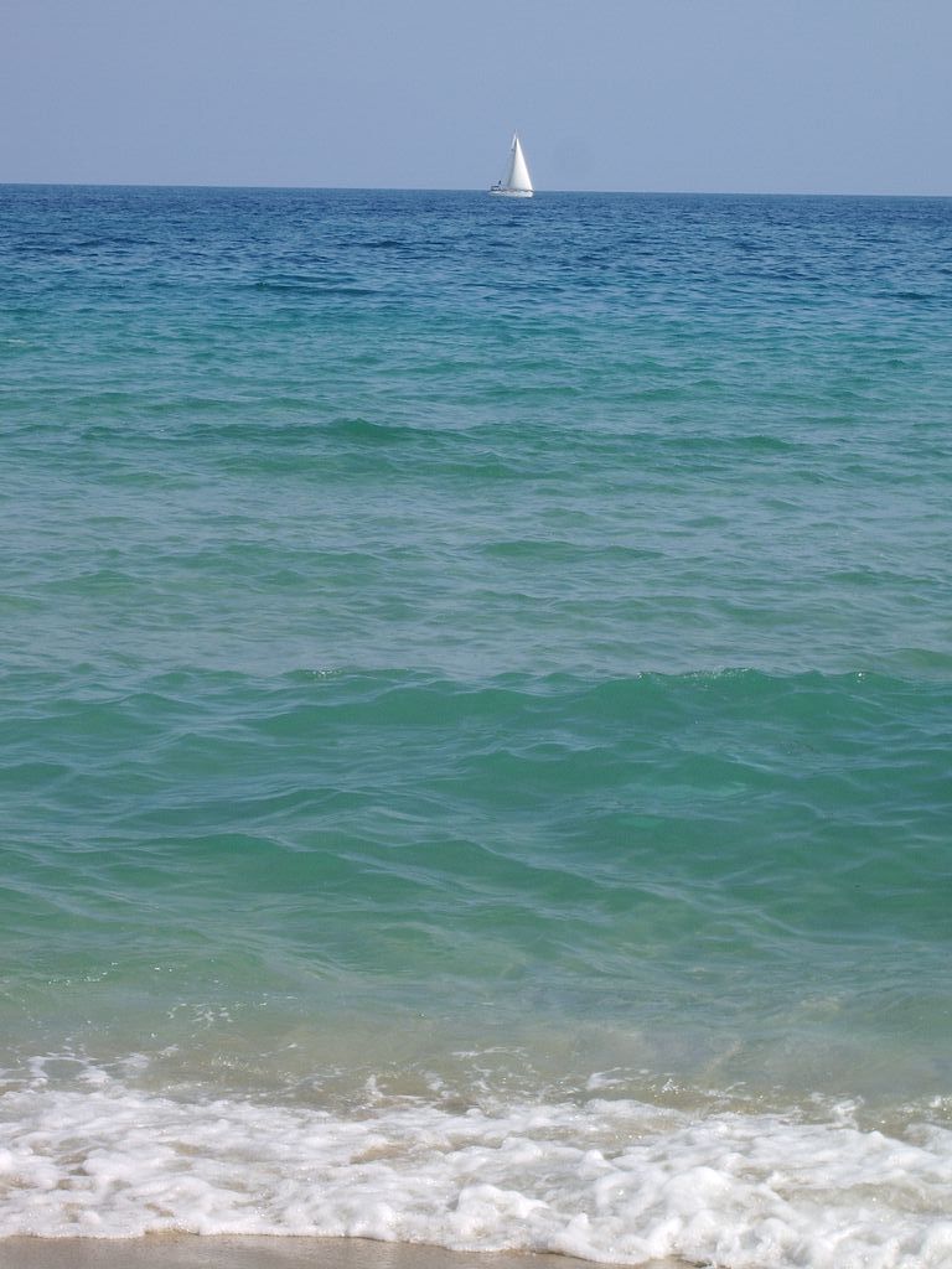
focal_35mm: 107
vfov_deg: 18.4
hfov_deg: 13.8
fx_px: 3924
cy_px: 634
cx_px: 476
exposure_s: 1/400
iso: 50
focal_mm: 17.4
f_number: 4.8
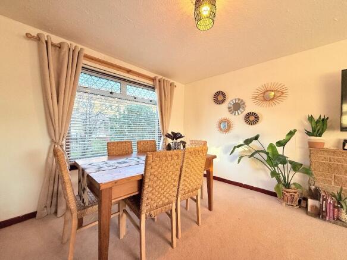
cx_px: 174
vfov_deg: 85.7
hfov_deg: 102.1
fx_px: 140
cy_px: 130
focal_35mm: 14
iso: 125
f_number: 2.2
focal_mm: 2.22
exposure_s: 1/99
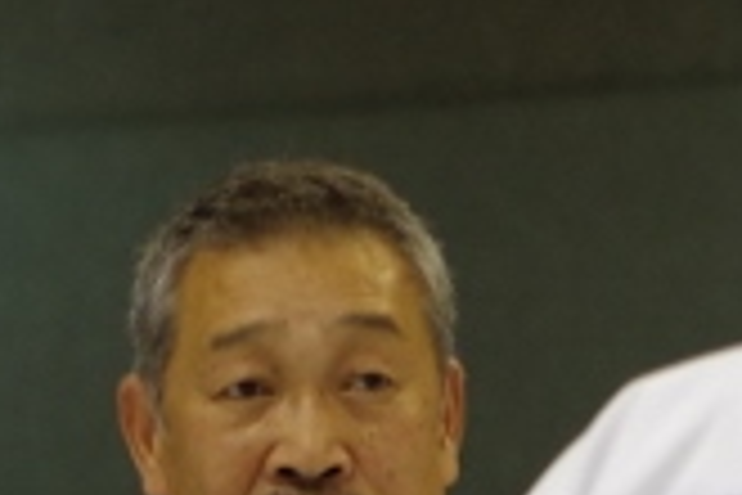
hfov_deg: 3.0
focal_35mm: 696
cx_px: 389
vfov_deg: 2.0
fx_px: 14344
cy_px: 590
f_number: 5.6
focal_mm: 135
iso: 2500
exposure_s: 1/40
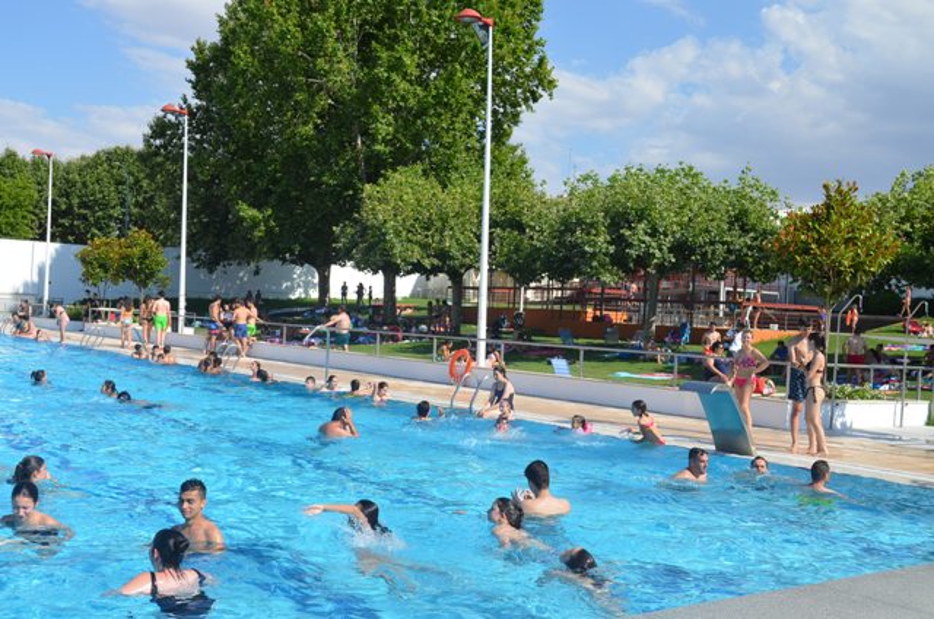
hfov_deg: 46.5
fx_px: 1087
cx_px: 467
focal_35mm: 42
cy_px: 310
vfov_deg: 31.8
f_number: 8
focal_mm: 28
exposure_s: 1/250
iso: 110
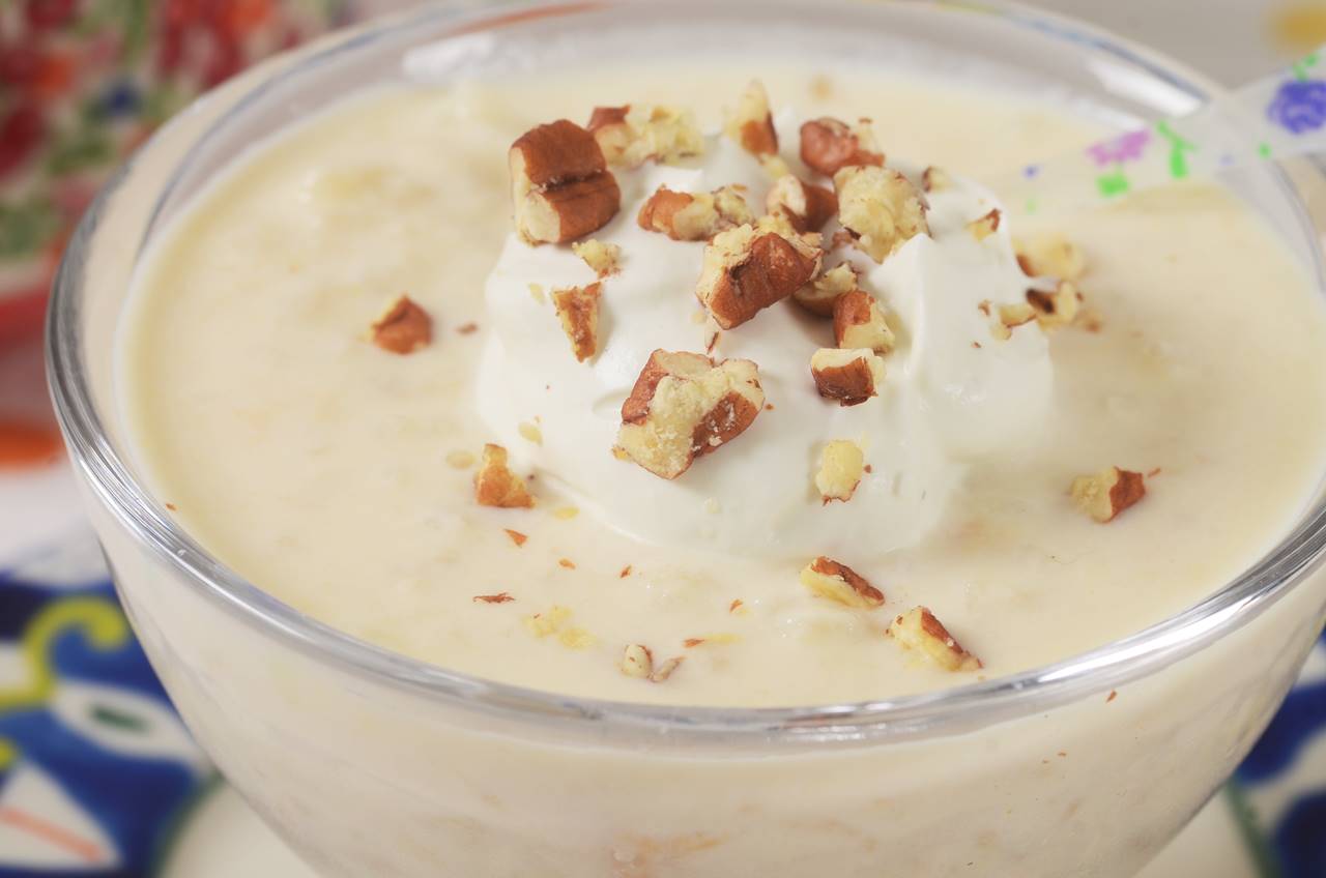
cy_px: 439
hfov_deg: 13.1
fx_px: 5790
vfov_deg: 8.7
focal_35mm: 158
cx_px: 663
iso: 100
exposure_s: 1/30
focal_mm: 105
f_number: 8
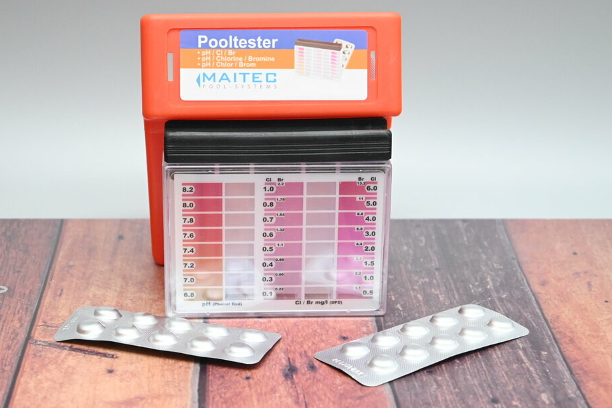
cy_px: 206
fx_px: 1394
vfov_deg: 16.7
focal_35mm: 82
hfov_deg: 24.8
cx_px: 283
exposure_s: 1/80
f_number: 6.3
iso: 2200
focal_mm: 50
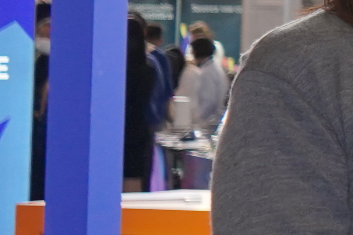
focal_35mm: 204
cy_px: -59
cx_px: 1247
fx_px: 2000
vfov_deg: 6.7
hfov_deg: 7.9
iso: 1250
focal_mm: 28
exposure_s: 1/160
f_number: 4
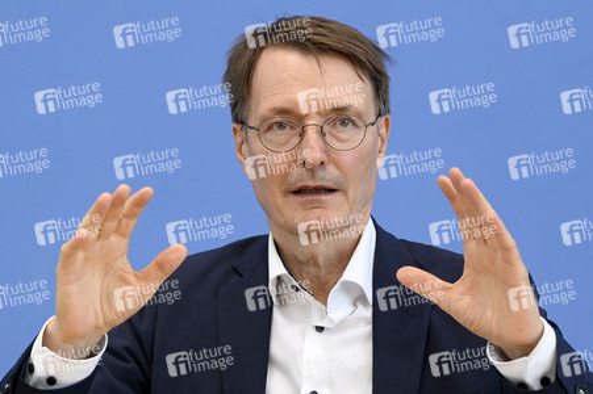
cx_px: 296
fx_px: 2222
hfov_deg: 15.2
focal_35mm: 135
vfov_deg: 10.1
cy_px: 197
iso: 4000
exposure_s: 1/800
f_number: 5.6
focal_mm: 135
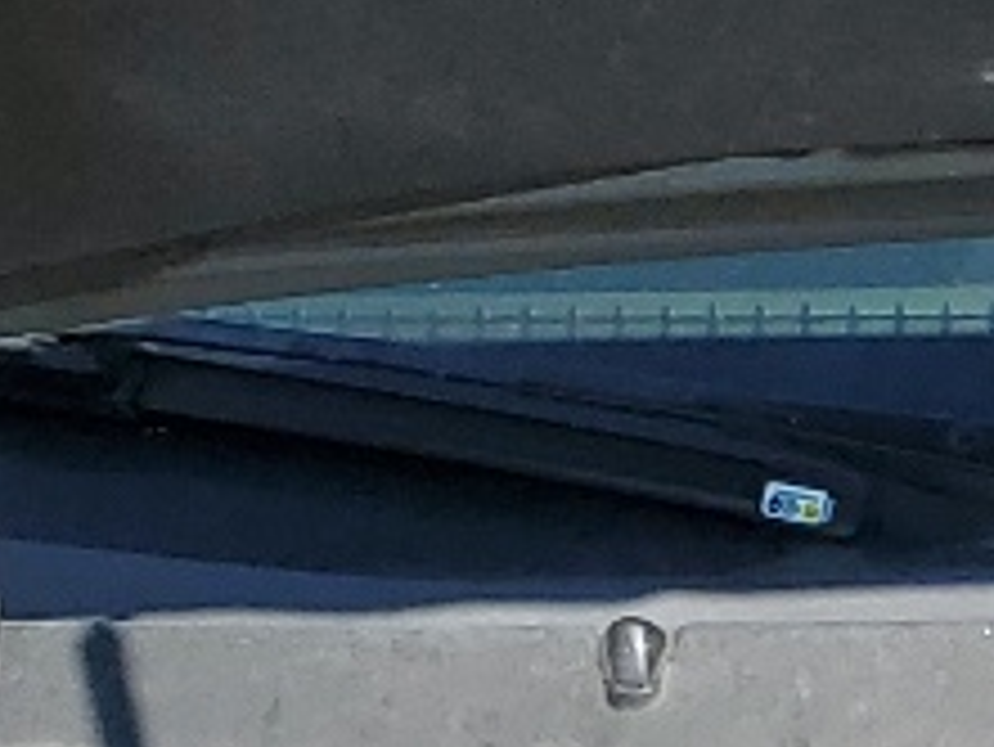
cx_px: 1862
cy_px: 2385
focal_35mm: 188
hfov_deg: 9.9
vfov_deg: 7.0
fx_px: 5401
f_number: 1.5
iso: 50
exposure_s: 1/2000
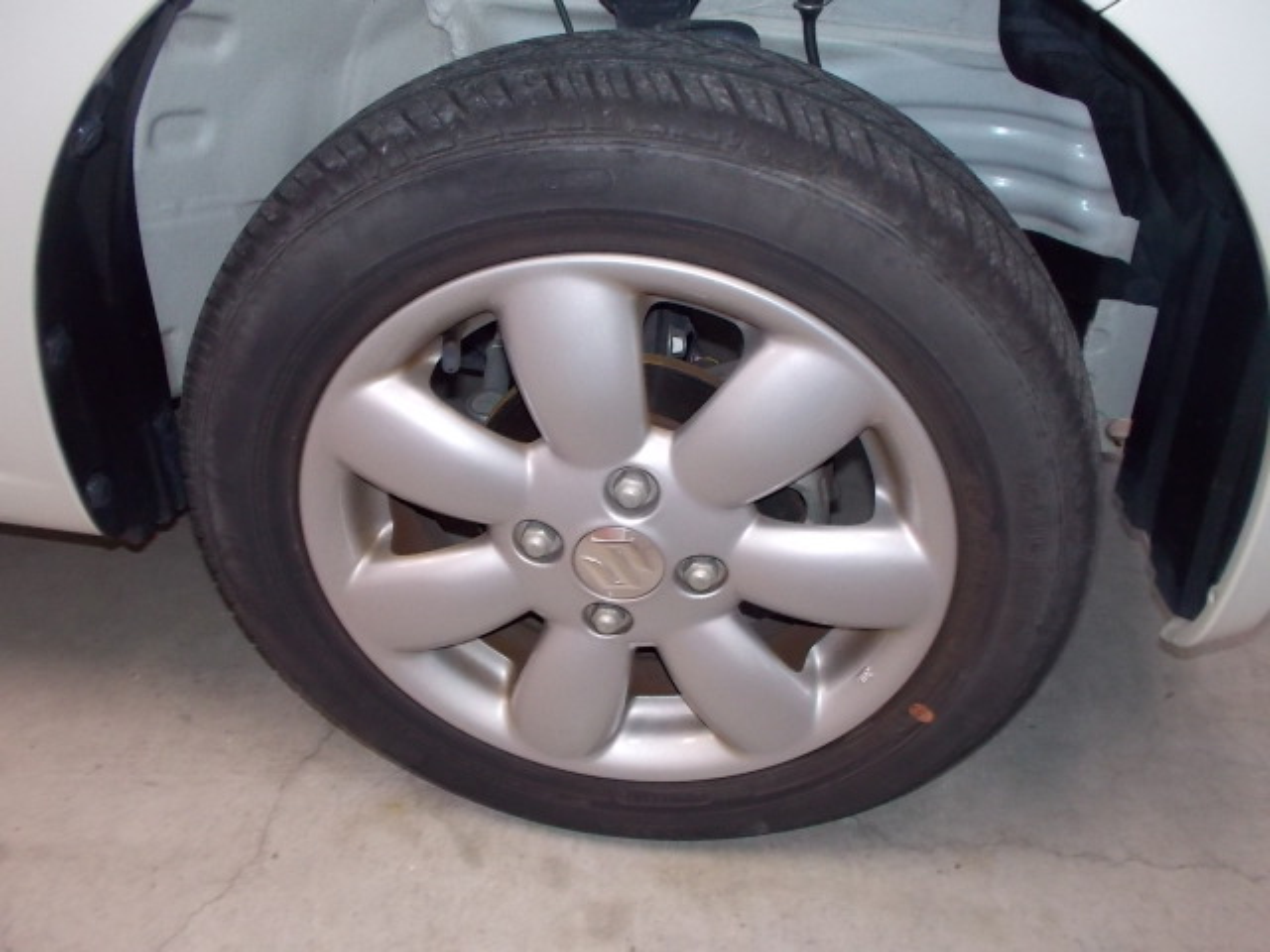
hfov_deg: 61.7
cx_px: 635
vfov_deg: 48.2
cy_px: 476
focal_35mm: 29
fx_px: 1064
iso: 200
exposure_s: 1/25
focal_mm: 4.1
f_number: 3.3
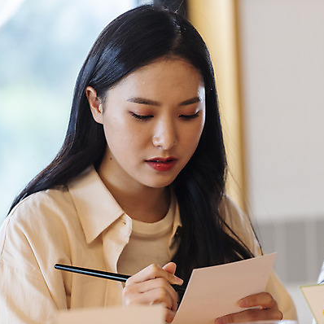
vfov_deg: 6.8
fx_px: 2711
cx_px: 124
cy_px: 162
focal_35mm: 256
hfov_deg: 6.8
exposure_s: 1/250
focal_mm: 200
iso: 800
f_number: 2.8
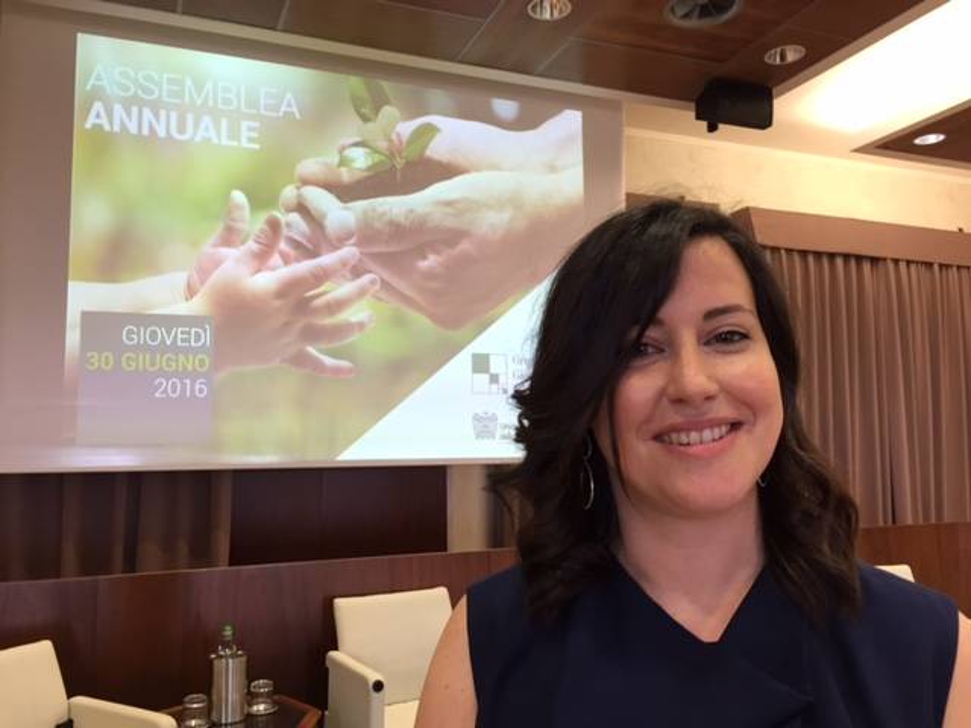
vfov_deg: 48.2
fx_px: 813
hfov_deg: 61.7
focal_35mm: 29
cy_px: 364
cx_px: 486
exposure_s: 1/33
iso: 125
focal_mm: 4.15
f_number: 2.2
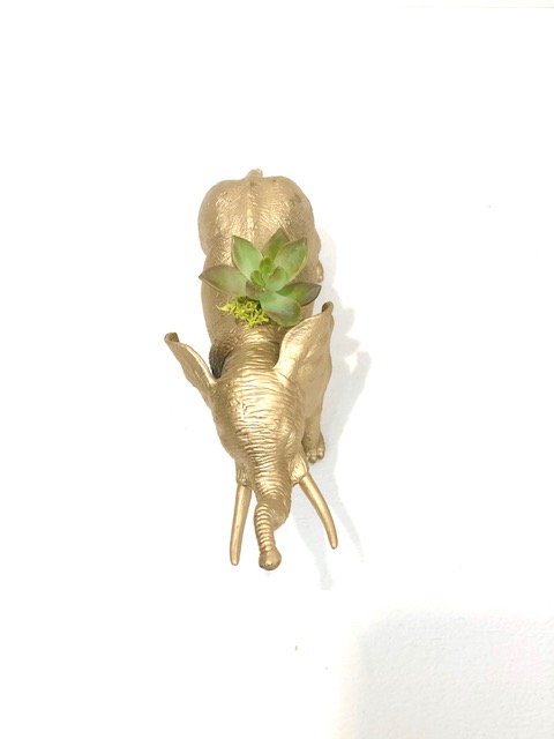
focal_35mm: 52
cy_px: 370
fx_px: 1110
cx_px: 277
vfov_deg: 36.8
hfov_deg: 28.0
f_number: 2.4
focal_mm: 6
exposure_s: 1/60
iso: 25
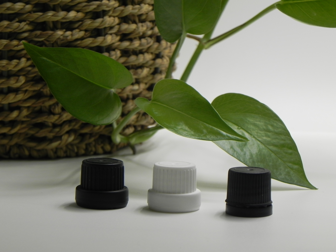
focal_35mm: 129
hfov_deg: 15.3
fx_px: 1252
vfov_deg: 11.5
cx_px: 168
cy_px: 126
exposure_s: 1/83.1
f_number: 4.5
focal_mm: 23
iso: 160
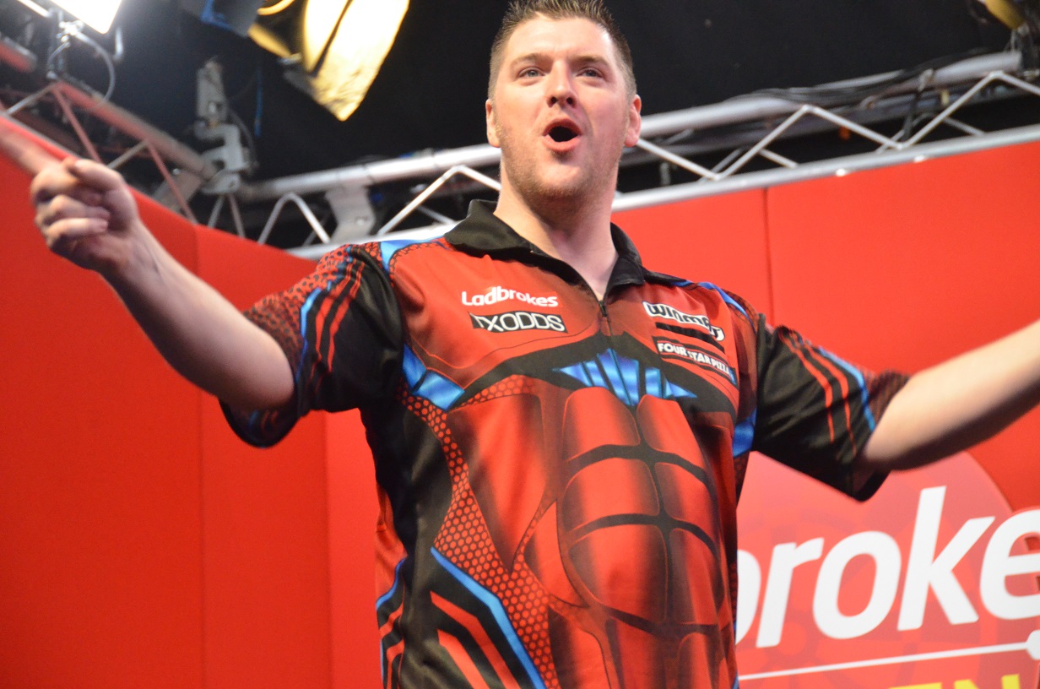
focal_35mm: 158
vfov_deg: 8.7
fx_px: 4541
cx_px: 520
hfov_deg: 13.1
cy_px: 344
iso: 4000
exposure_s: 1/160
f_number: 6.3
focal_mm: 105
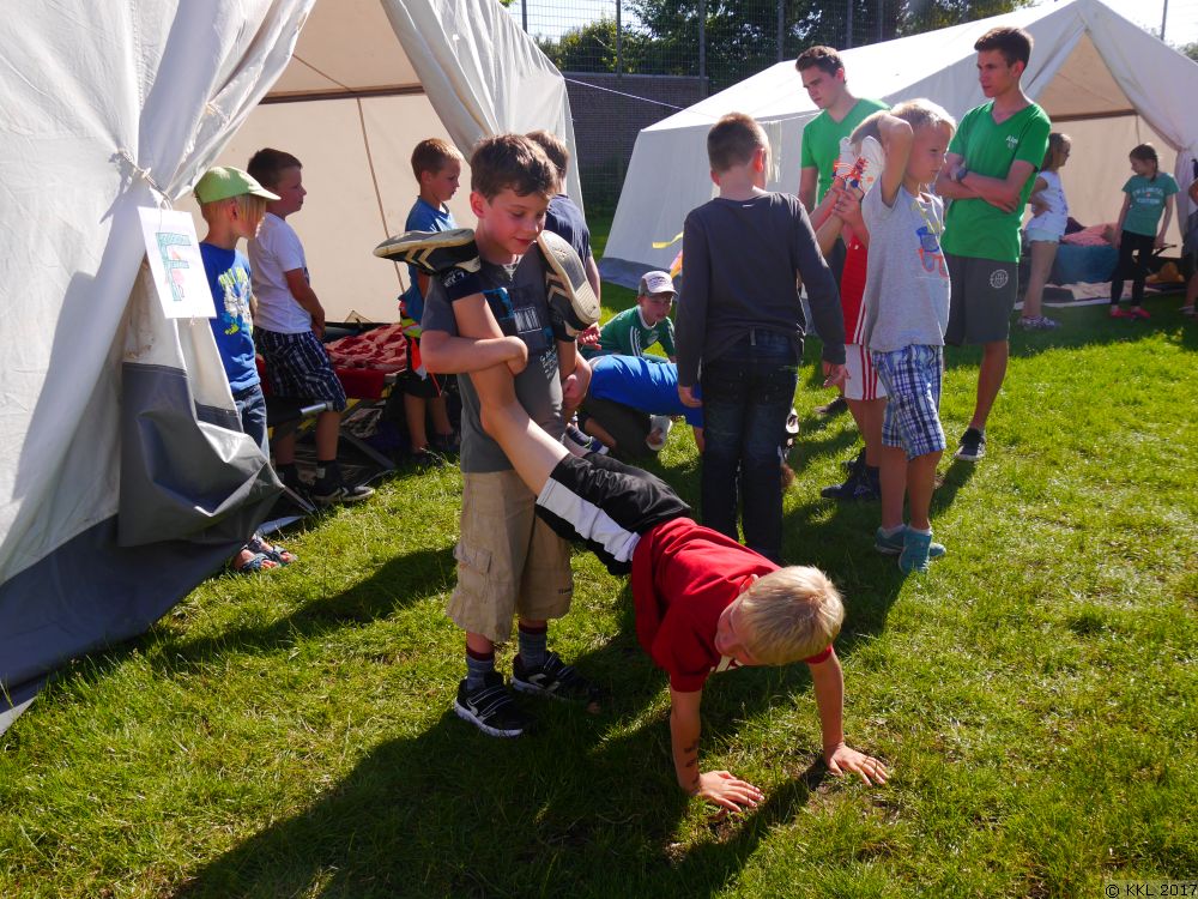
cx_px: 599
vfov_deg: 46.8
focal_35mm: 30
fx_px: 1038
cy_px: 450
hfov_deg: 60.0
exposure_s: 1/400
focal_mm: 15
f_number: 6.3
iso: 160
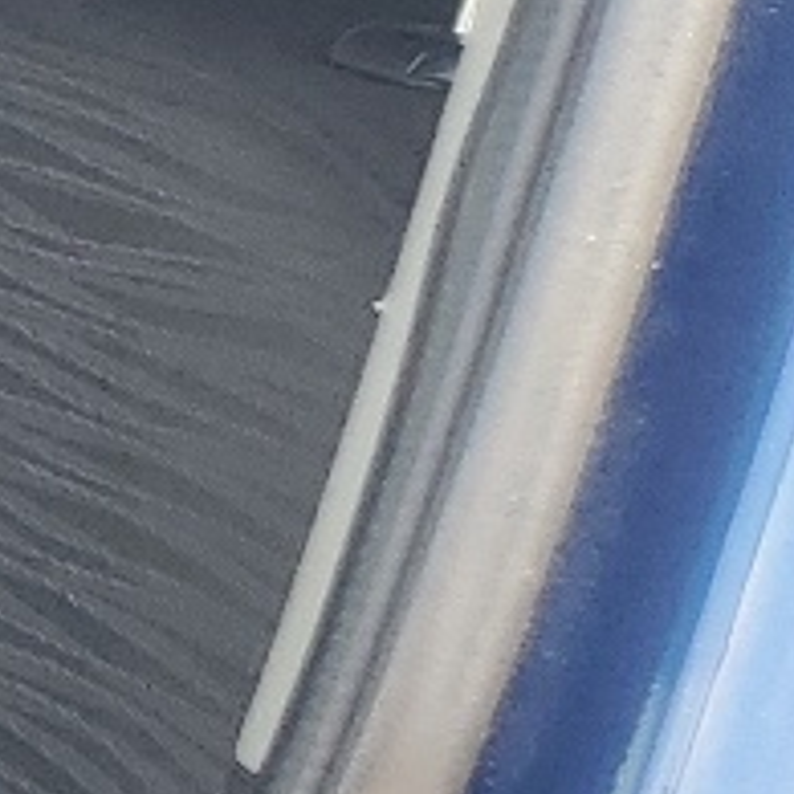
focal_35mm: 189
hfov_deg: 7.0
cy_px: 1331
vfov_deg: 8.9
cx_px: -2431
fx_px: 4905
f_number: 1.5
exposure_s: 1/167
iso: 50
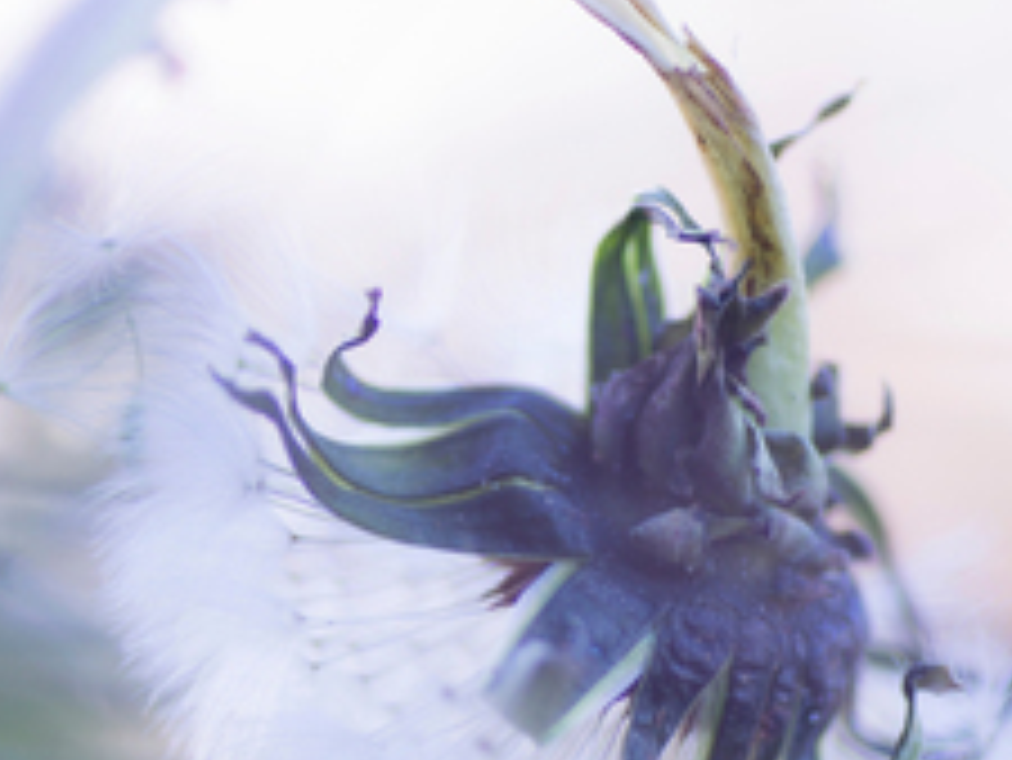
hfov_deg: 7.5
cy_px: 657
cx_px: 549
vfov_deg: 5.6
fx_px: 7751
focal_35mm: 265
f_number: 2.8
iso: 200
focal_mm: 90
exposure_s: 1/100
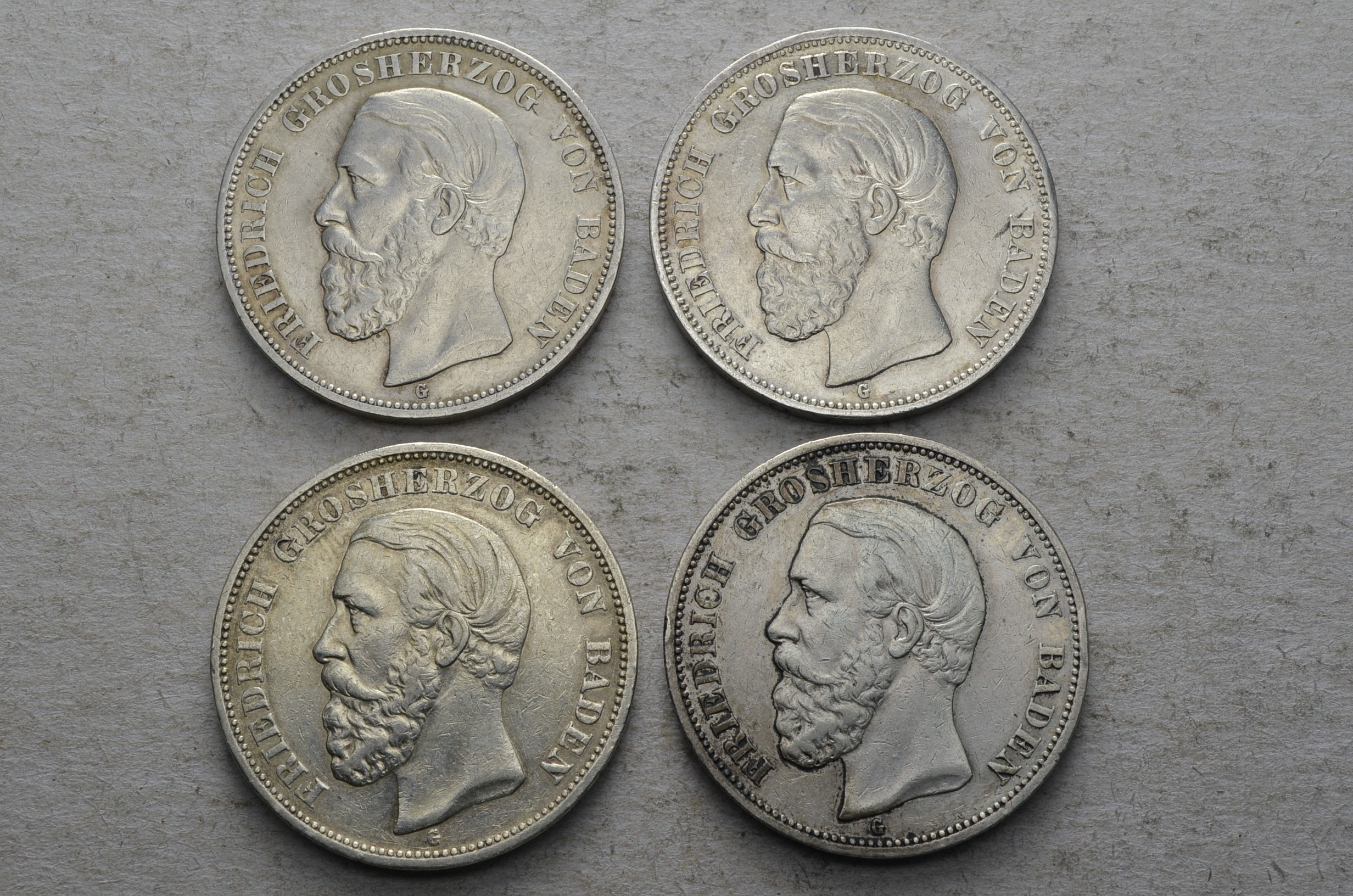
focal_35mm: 54
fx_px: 2025
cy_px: 448
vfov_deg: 25.0
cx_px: 676
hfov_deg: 36.9
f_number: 14
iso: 400
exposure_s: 1/250
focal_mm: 36
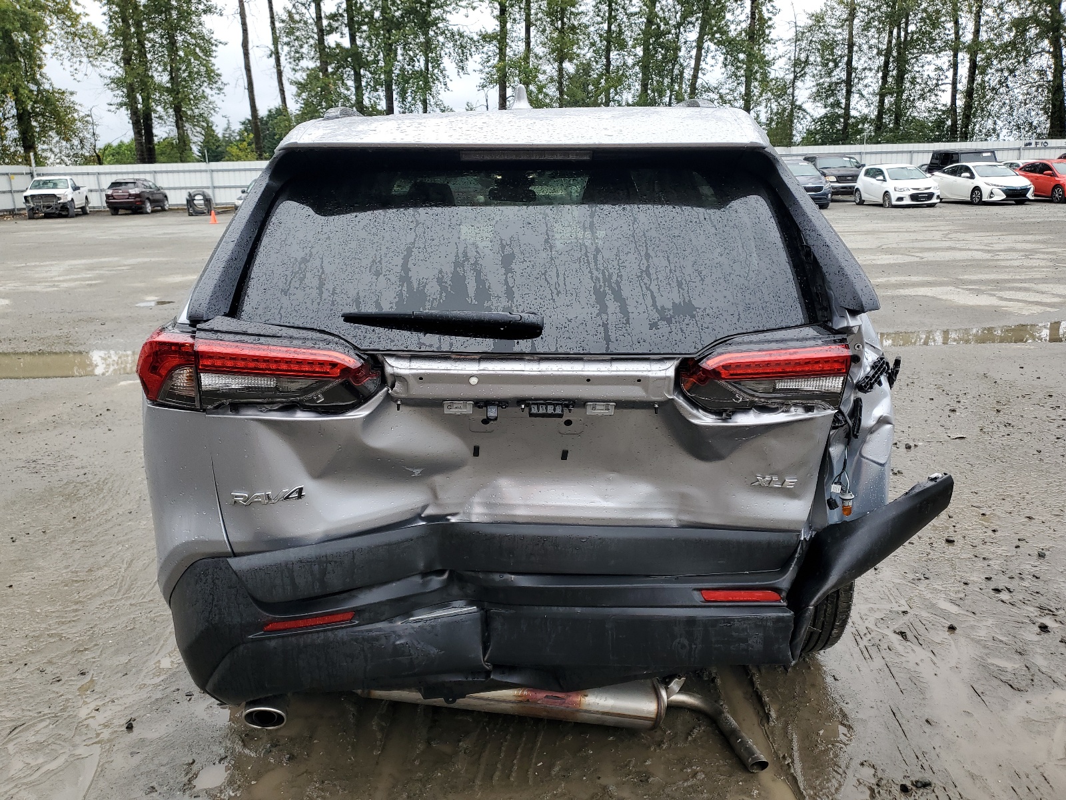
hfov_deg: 67.3
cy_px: 400
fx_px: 801
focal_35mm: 26
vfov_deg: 53.1
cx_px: 533
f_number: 1.5
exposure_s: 1/217
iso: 50
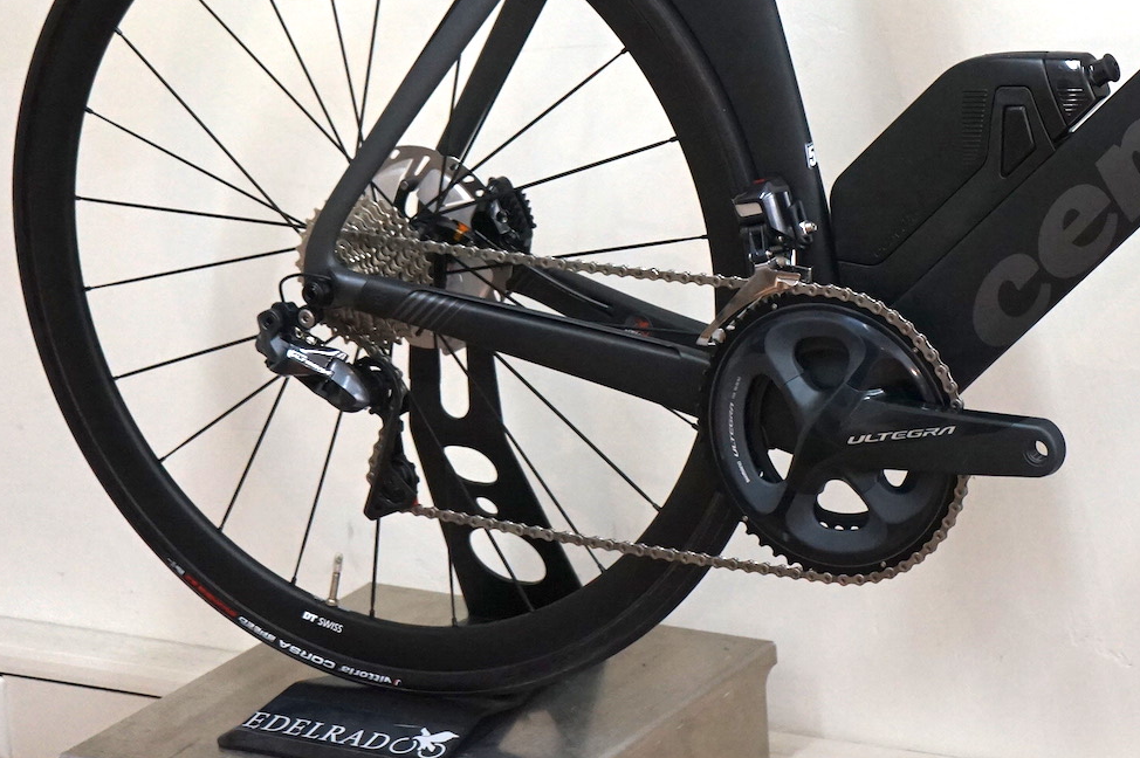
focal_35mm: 115
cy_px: 21
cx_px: 1104
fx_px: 3639
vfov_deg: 11.8
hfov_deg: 17.4
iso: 2000
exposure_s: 1/160
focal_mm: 56
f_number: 5
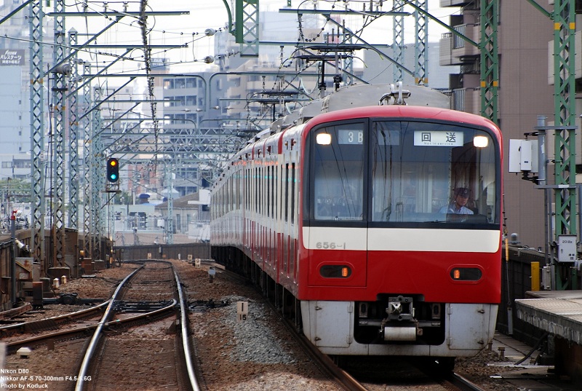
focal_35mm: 450
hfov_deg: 4.6
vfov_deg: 3.1
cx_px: 291
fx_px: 7290
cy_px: 196
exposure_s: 1/250
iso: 200
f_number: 5.6
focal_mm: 300
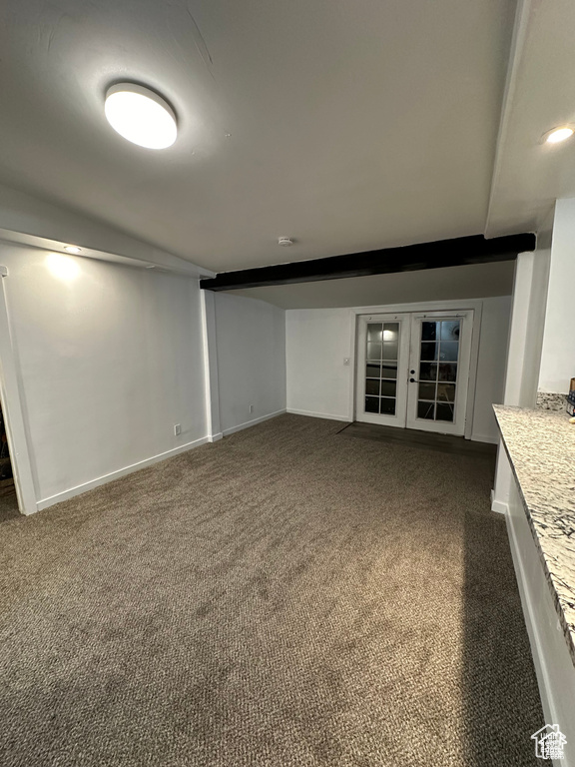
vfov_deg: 102.1
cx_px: 288
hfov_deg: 85.7
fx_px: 310
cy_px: 384
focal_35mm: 14
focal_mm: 2.22
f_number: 2.2
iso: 400
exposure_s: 1/60
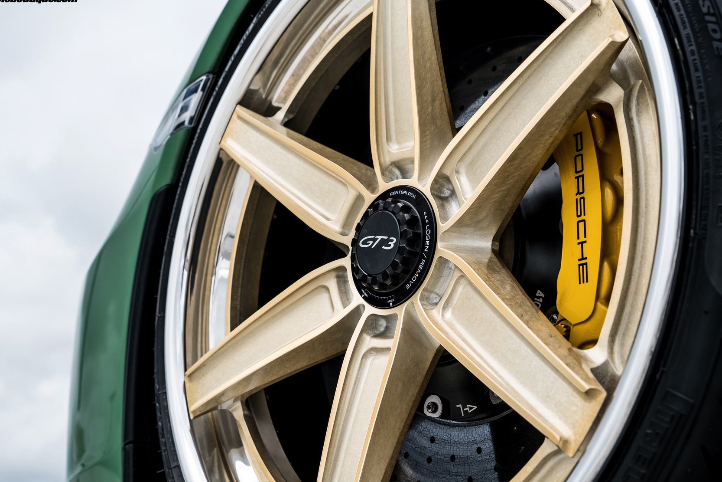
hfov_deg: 37.4
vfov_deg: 25.5
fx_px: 1063
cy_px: 213
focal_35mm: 53
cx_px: 310
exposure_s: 1/160
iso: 250
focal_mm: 46
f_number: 7.1
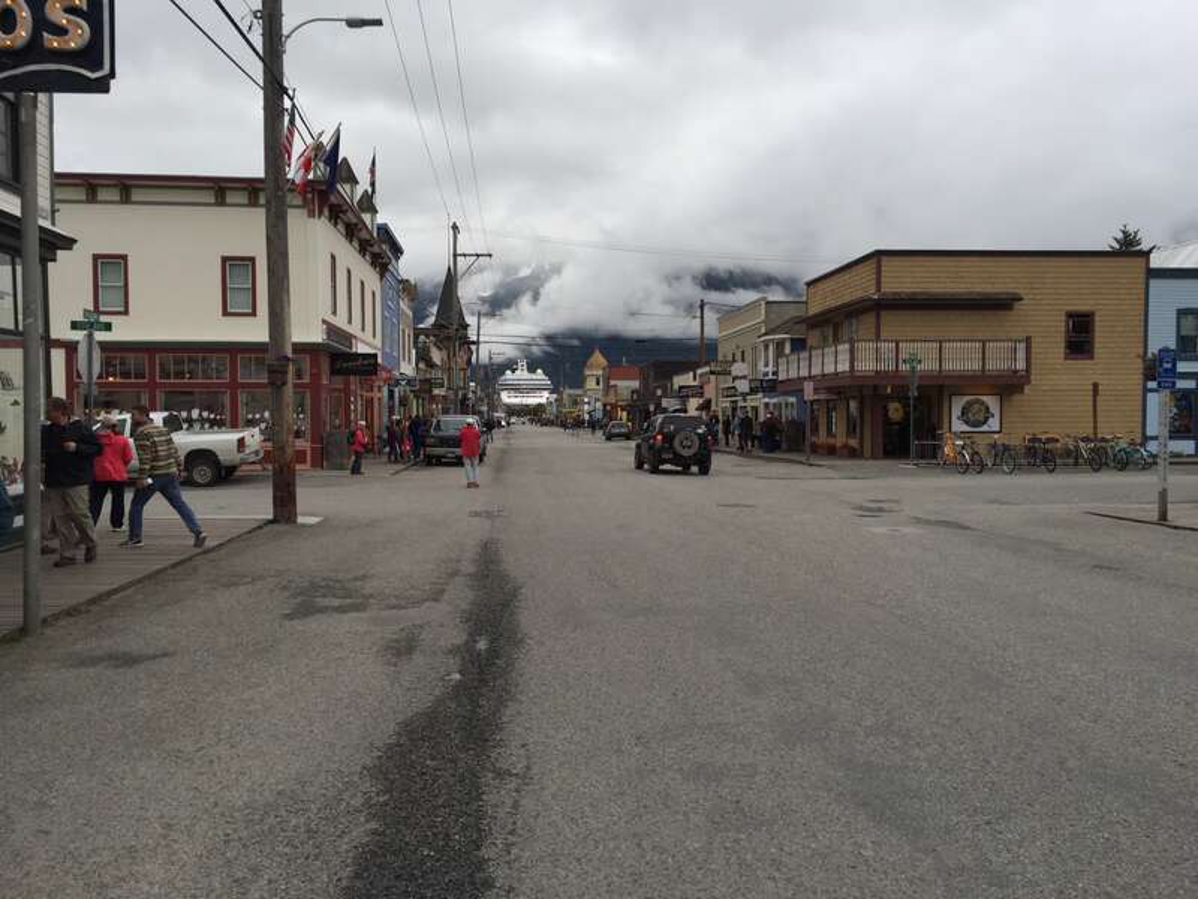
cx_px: 599
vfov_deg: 48.2
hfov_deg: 61.7
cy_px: 450
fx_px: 1004
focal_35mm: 29
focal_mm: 4.15
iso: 32
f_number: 2.2
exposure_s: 1/719
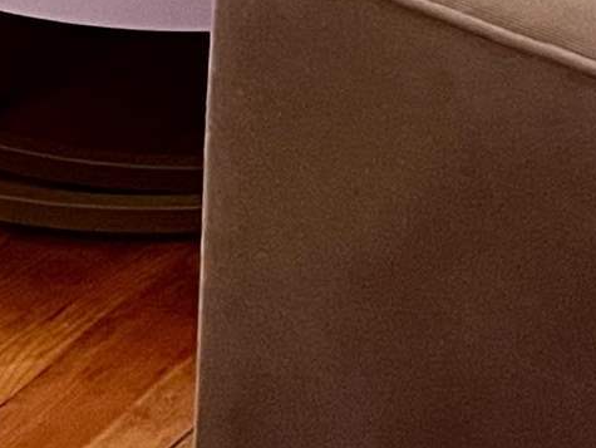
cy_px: -976
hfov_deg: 11.7
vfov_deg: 7.6
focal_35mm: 168
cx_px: 171
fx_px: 2895
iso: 500
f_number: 1.6
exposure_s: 1/60
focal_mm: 5.1
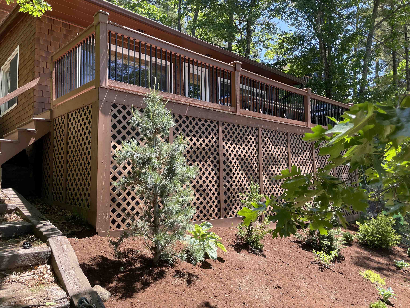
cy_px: 154
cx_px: 205
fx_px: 308
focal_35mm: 26
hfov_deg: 67.3
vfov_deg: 53.1
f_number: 1.6
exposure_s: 1/428
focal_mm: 4.2
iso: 32
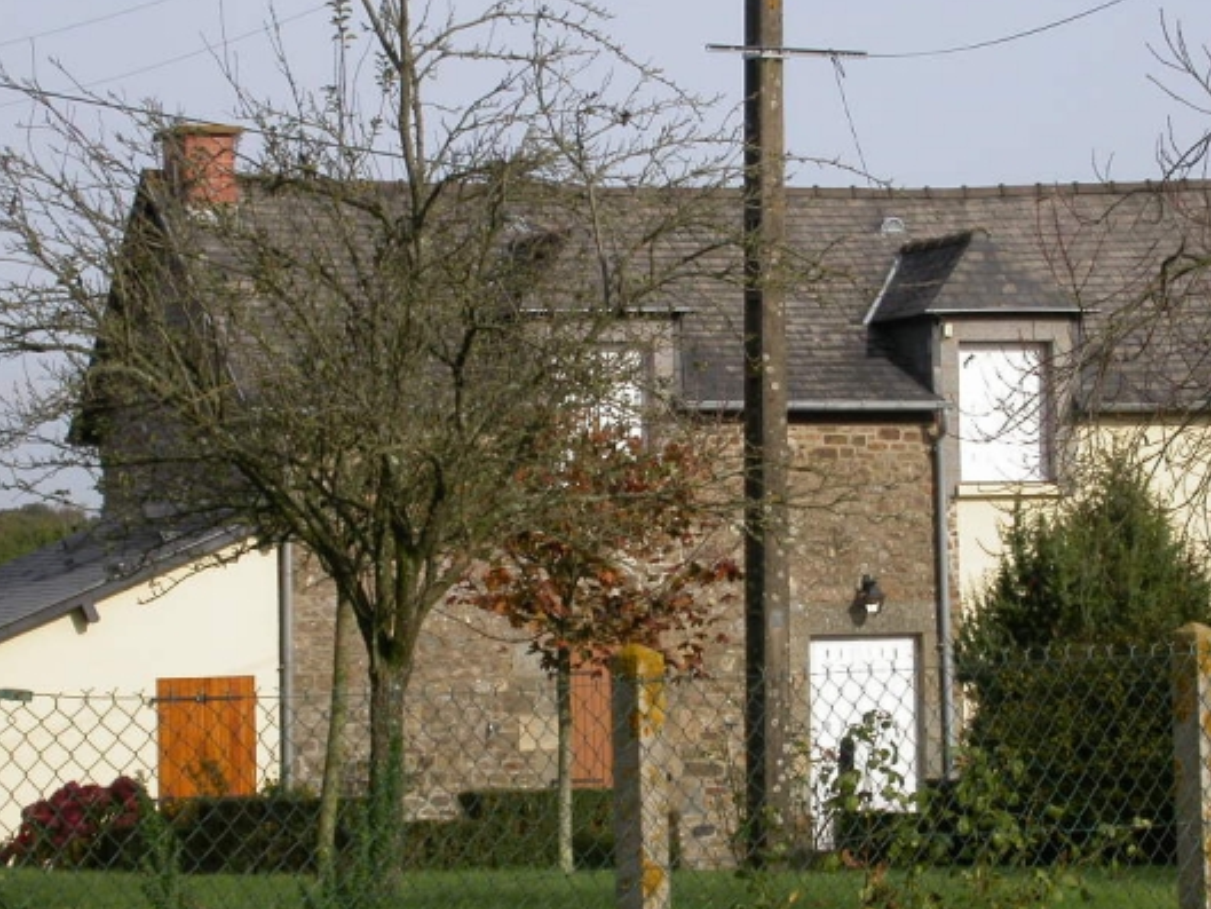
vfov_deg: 9.3
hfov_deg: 12.3
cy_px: 527
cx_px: 749
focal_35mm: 160
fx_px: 5599
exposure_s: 1/464
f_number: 6.4
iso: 100
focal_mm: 25.7
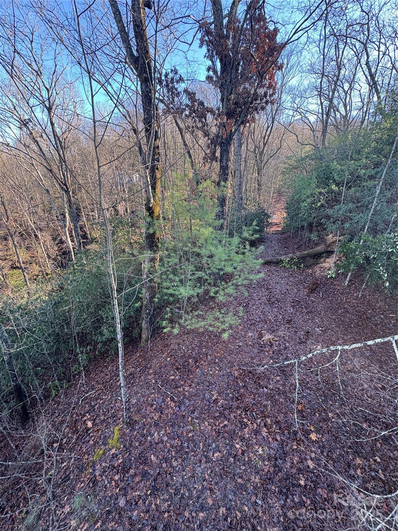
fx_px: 215
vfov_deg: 102.1
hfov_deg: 85.7
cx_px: 199
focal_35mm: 14
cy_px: 266
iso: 80
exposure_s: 1/99
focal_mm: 2.22
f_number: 2.2
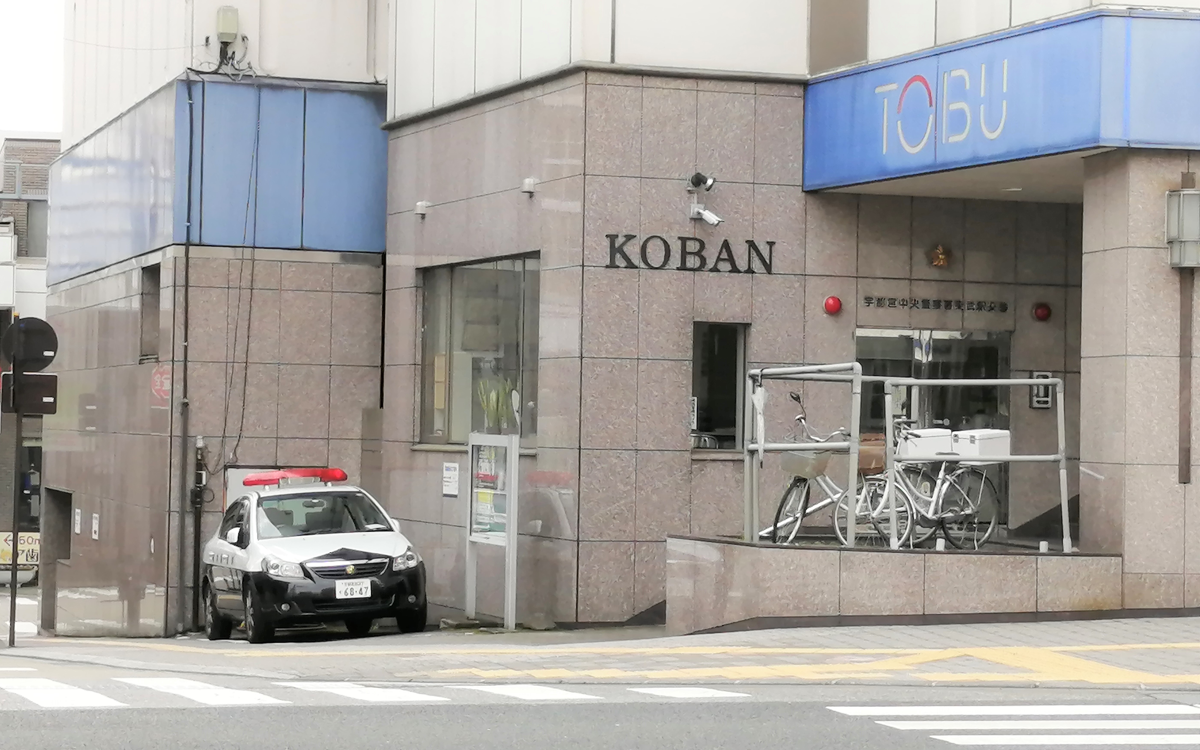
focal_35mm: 90
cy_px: 317
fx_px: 2943
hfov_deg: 23.0
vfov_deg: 14.5
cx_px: 595
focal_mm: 3.62
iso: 50
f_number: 1.8
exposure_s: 1/400
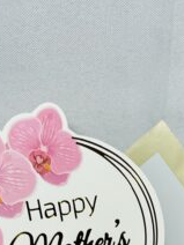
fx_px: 695
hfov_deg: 15.0
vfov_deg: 16.7
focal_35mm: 98
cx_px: 146
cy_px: 441
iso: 100
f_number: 1.5
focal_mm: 5.7
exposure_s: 1/120
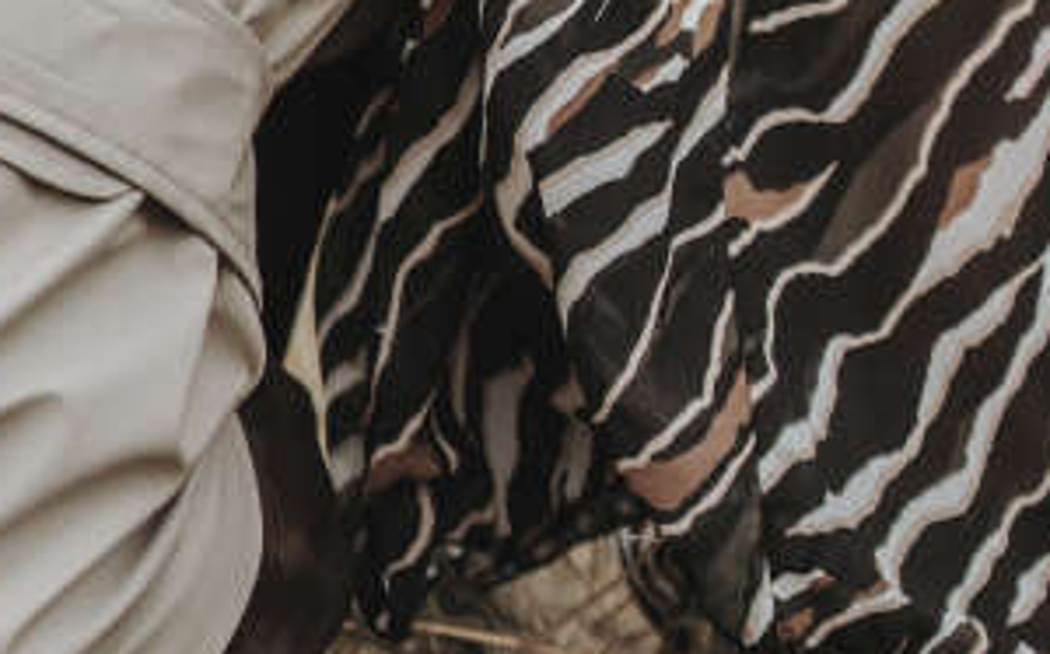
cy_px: -720
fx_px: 8921
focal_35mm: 312
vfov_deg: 4.1
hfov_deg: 6.7
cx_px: 343
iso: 400
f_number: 1.8
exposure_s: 1/8000
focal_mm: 85
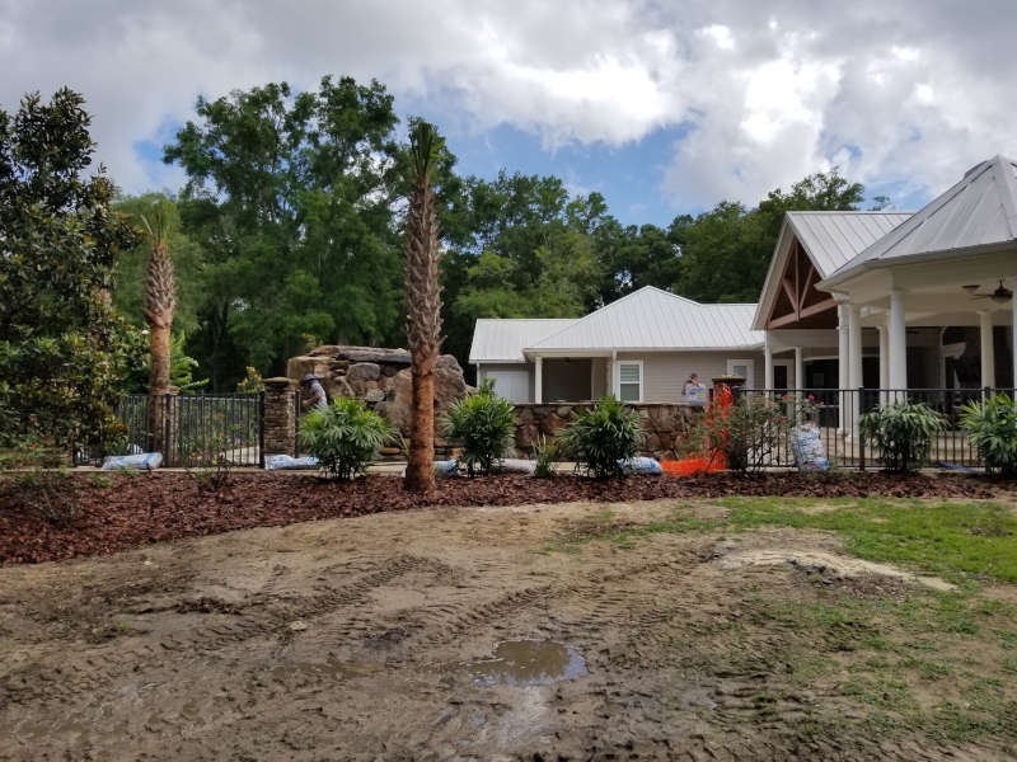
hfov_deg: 67.3
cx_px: 508
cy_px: 381
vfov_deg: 53.1
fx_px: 764
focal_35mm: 26
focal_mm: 4.3
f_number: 1.7
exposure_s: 1/3155
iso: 50
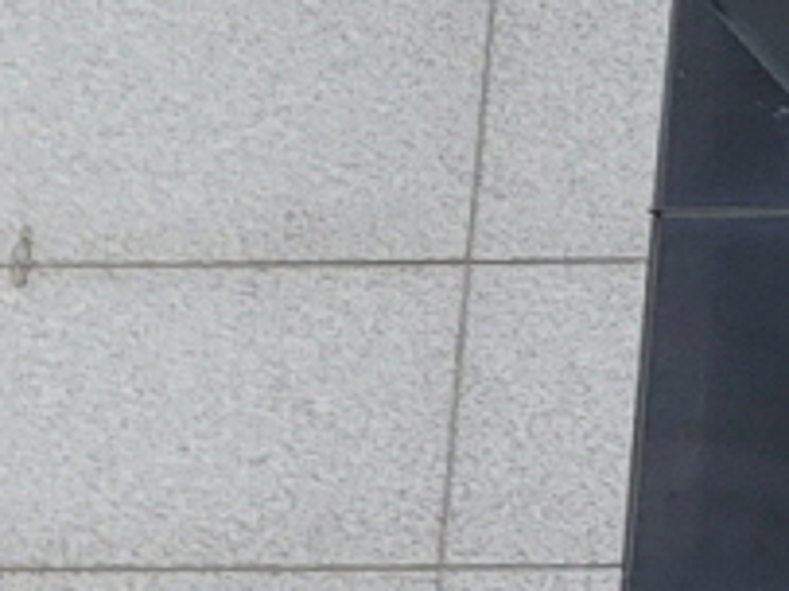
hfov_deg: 8.8
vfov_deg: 7.6
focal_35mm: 192
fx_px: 4374
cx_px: 2243
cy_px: 927
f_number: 1.8
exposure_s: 1/526
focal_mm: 4.25
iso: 50
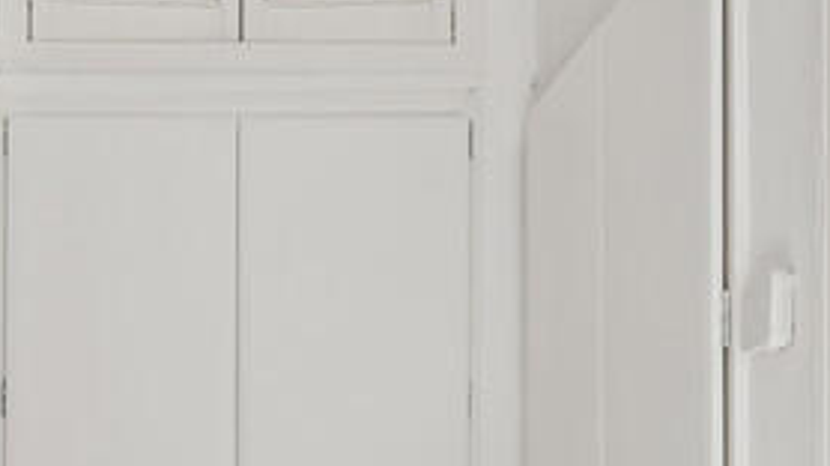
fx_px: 1188
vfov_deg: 20.3
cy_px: 602
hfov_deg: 38.3
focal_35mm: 54
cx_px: 325
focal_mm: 14
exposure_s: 1/100
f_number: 7.1
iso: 800
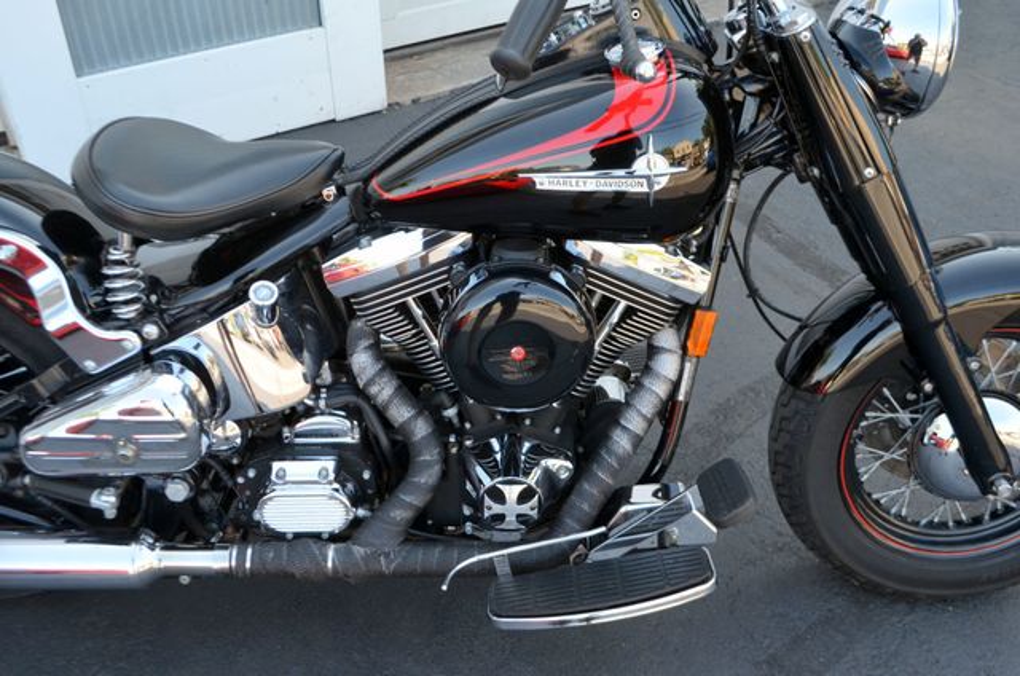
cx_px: 510
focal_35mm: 36
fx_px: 1018
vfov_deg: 36.7
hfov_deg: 53.2
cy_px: 338
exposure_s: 1/125
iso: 280
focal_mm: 24
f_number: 5.6
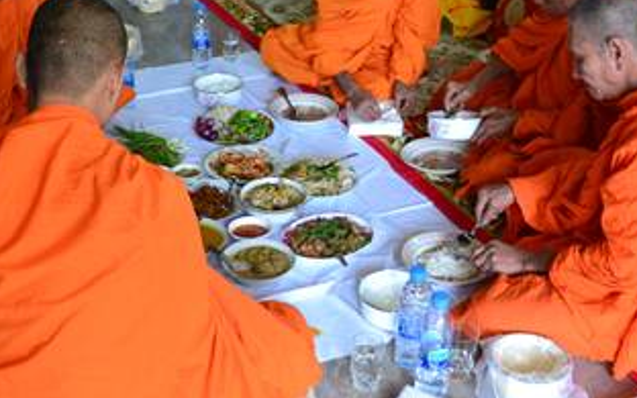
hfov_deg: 38.1
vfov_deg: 24.4
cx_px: 265
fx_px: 920
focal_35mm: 53
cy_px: 155
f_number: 6.3
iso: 400
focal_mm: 18
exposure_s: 1/15
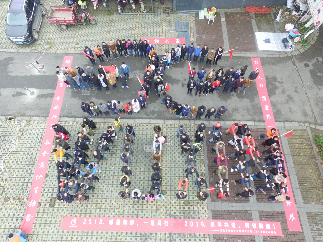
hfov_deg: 81.7
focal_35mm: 20
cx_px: 162
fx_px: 187
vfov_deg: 66.0
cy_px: 121
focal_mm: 3.61
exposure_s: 1/50
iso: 161
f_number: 2.8
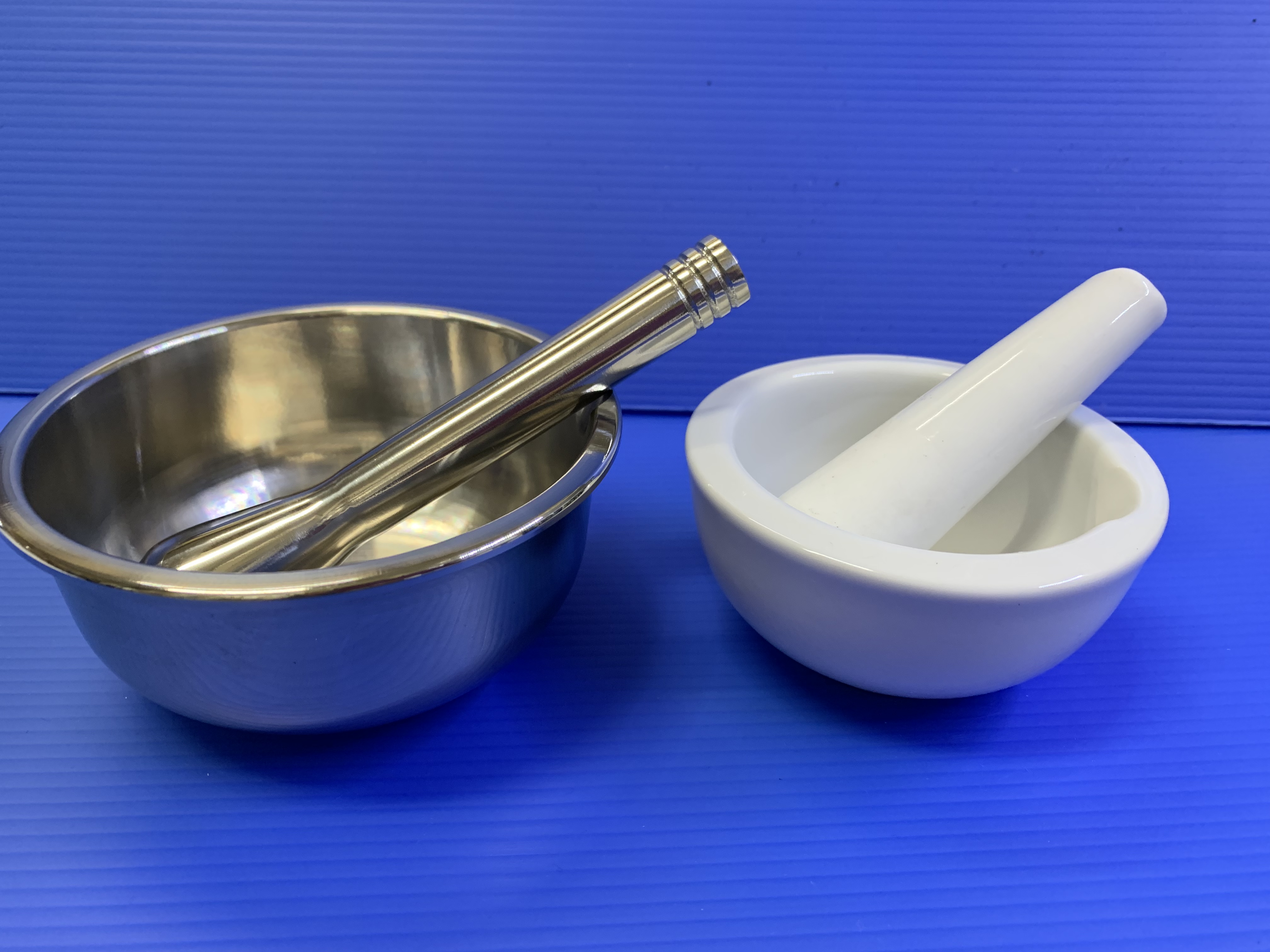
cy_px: 476
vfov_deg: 53.1
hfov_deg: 67.3
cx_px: 635
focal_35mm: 26
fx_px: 954
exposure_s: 1/60
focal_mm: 4.25
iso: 125
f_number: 1.8
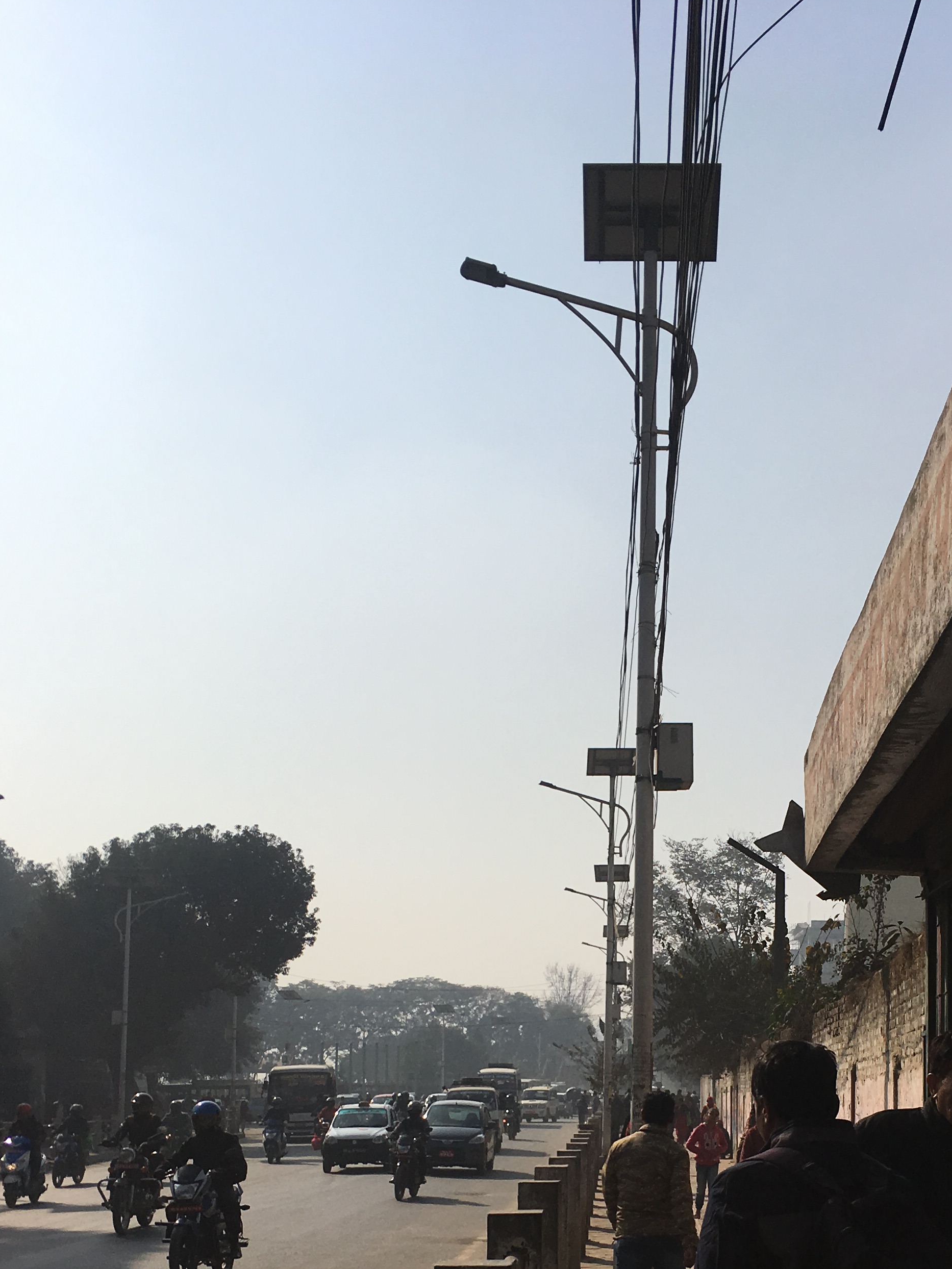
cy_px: 1022
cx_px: 623
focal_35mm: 47
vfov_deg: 38.8
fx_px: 1723
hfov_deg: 30.7
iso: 25
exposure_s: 1/4808
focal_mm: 4.15
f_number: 2.2
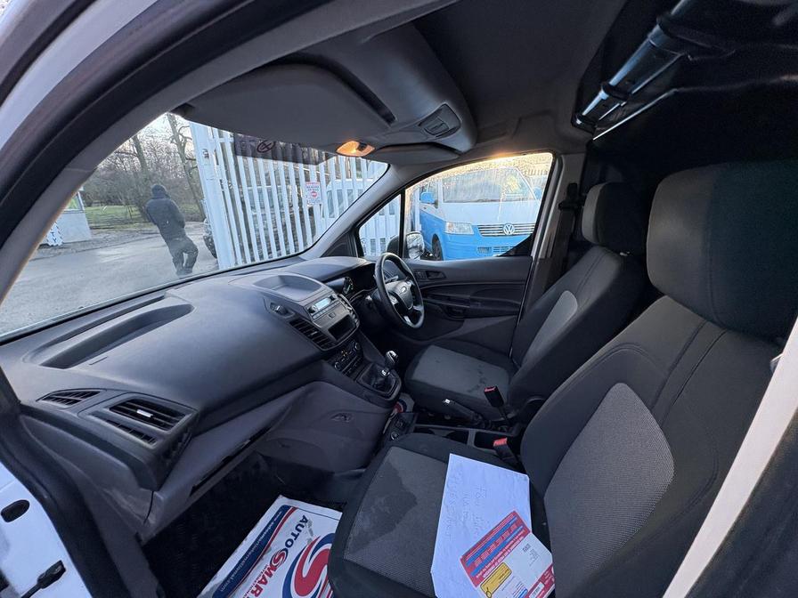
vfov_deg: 85.7
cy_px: 299
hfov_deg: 102.1
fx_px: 323
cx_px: 399
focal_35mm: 14
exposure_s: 1/99
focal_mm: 2.22
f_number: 2.2
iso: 200
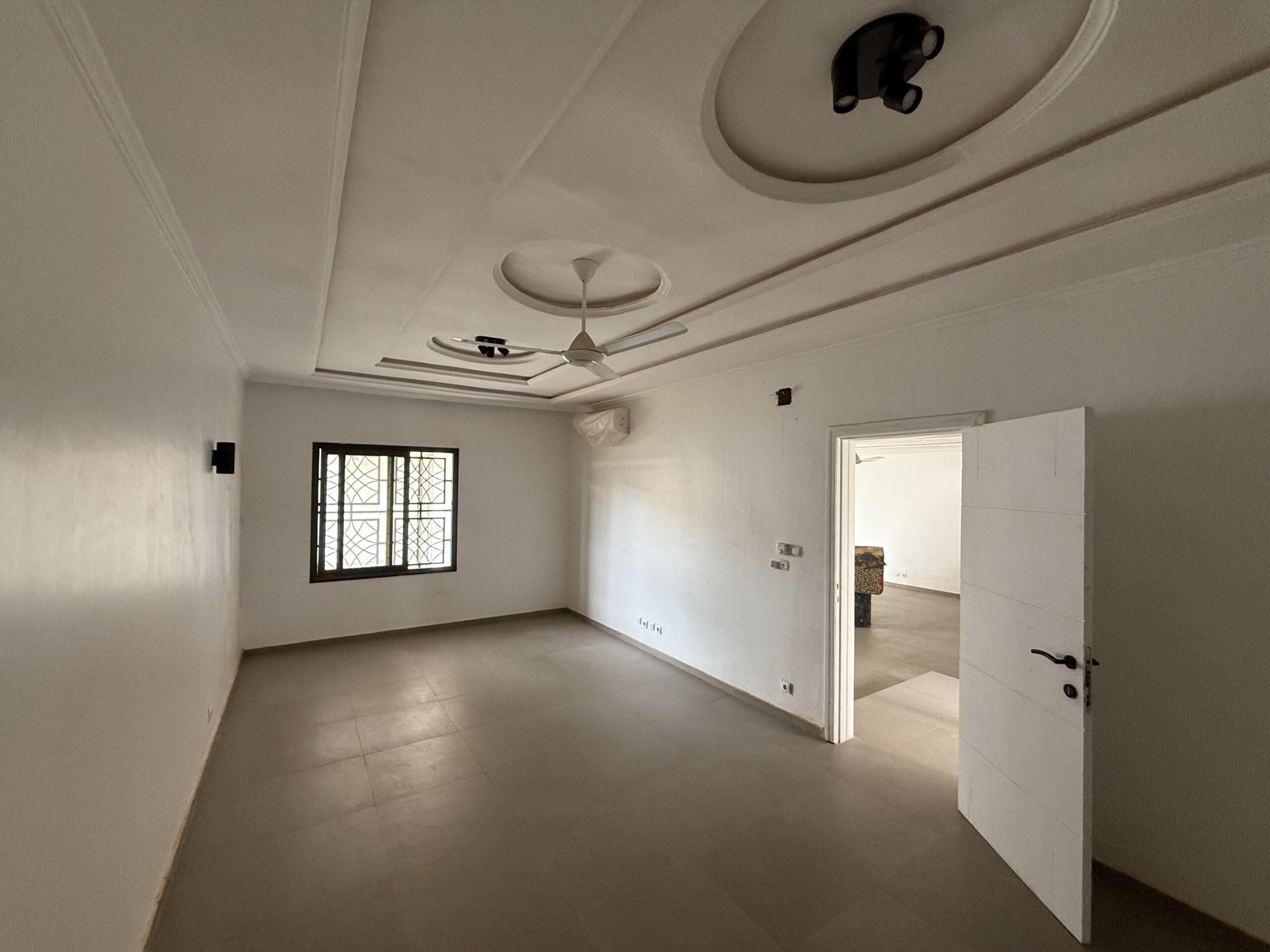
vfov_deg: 85.7
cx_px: 635
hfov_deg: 102.1
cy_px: 476
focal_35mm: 14
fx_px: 514
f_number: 2.2
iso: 320
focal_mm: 2.22
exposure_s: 1/99
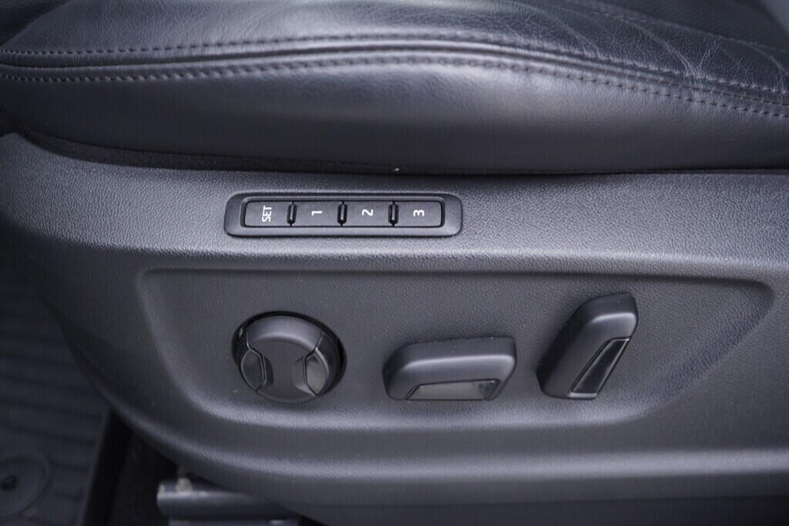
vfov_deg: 36.9
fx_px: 789
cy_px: 263
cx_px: 394
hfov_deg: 53.1
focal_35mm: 36
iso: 250
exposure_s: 1/40
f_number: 2.8
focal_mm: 24
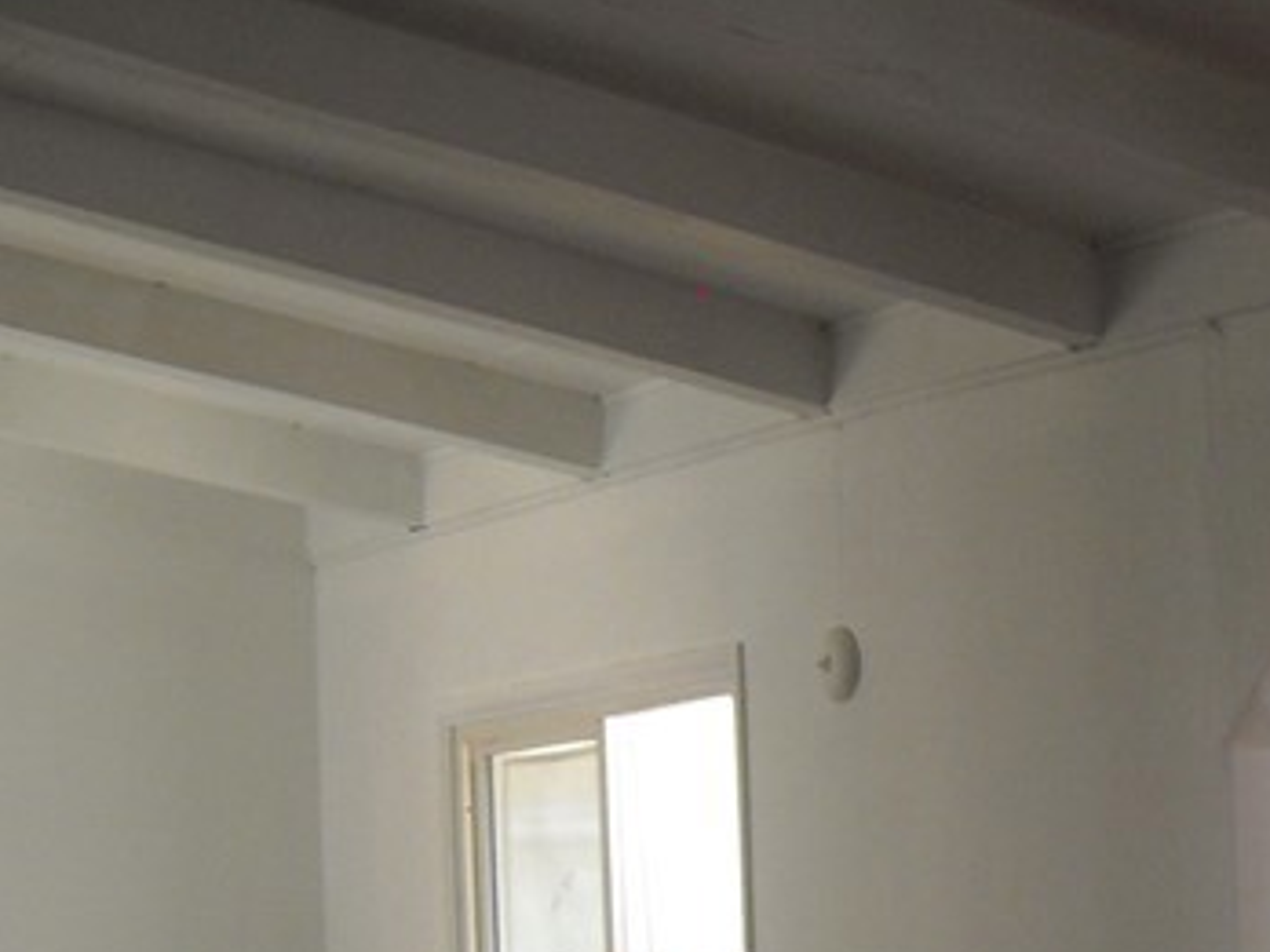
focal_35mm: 106
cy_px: 1178
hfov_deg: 18.2
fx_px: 3889
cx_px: 1223
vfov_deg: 13.5
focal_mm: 6.3
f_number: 3.1
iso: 200
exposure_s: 1/80
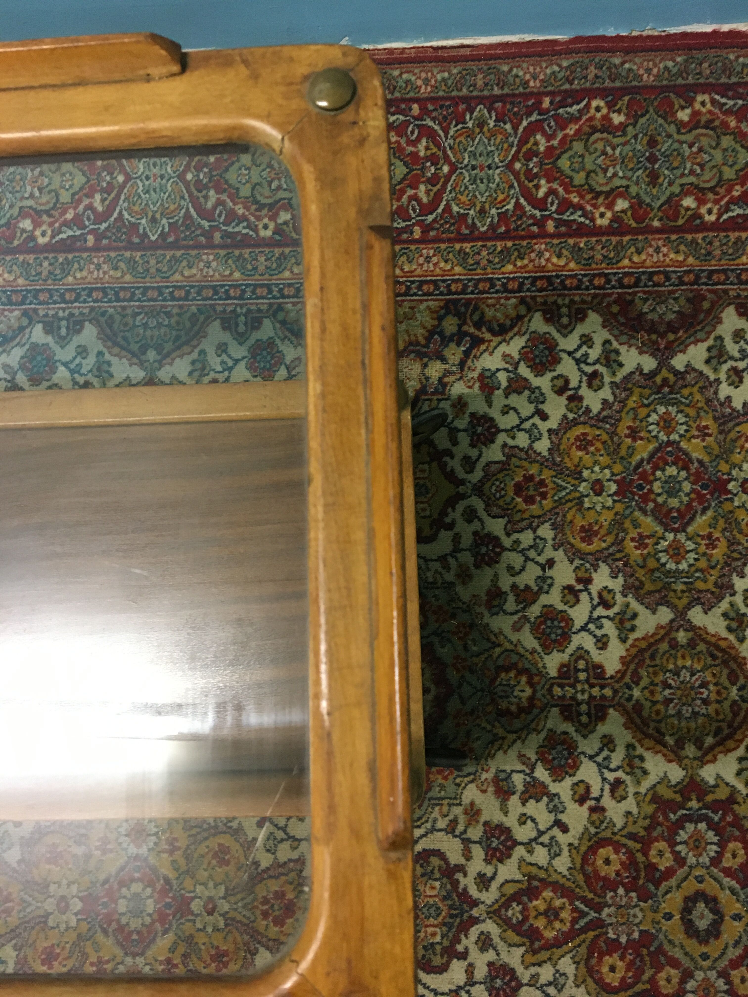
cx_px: 374
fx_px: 836
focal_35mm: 29
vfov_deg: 61.7
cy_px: 498
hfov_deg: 48.2
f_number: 2.2
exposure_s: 1/25
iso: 200
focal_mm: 4.15
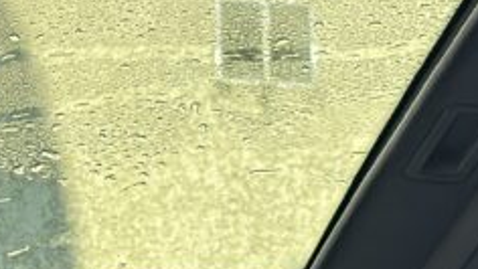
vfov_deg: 6.9
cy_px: 146
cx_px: -28
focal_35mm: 177
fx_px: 2244
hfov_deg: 12.0
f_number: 1.78
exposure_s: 1/386
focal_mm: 6.86
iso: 64
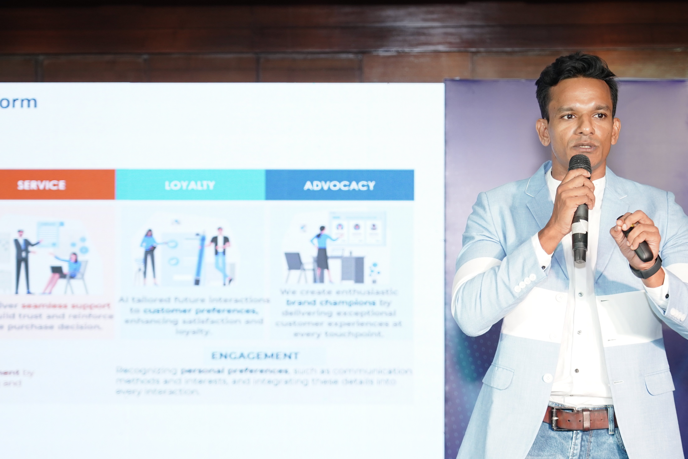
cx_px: 379
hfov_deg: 19.1
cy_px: 216
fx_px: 2045
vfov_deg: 12.8
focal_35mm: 107
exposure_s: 1/125
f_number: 4
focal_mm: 79
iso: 1250
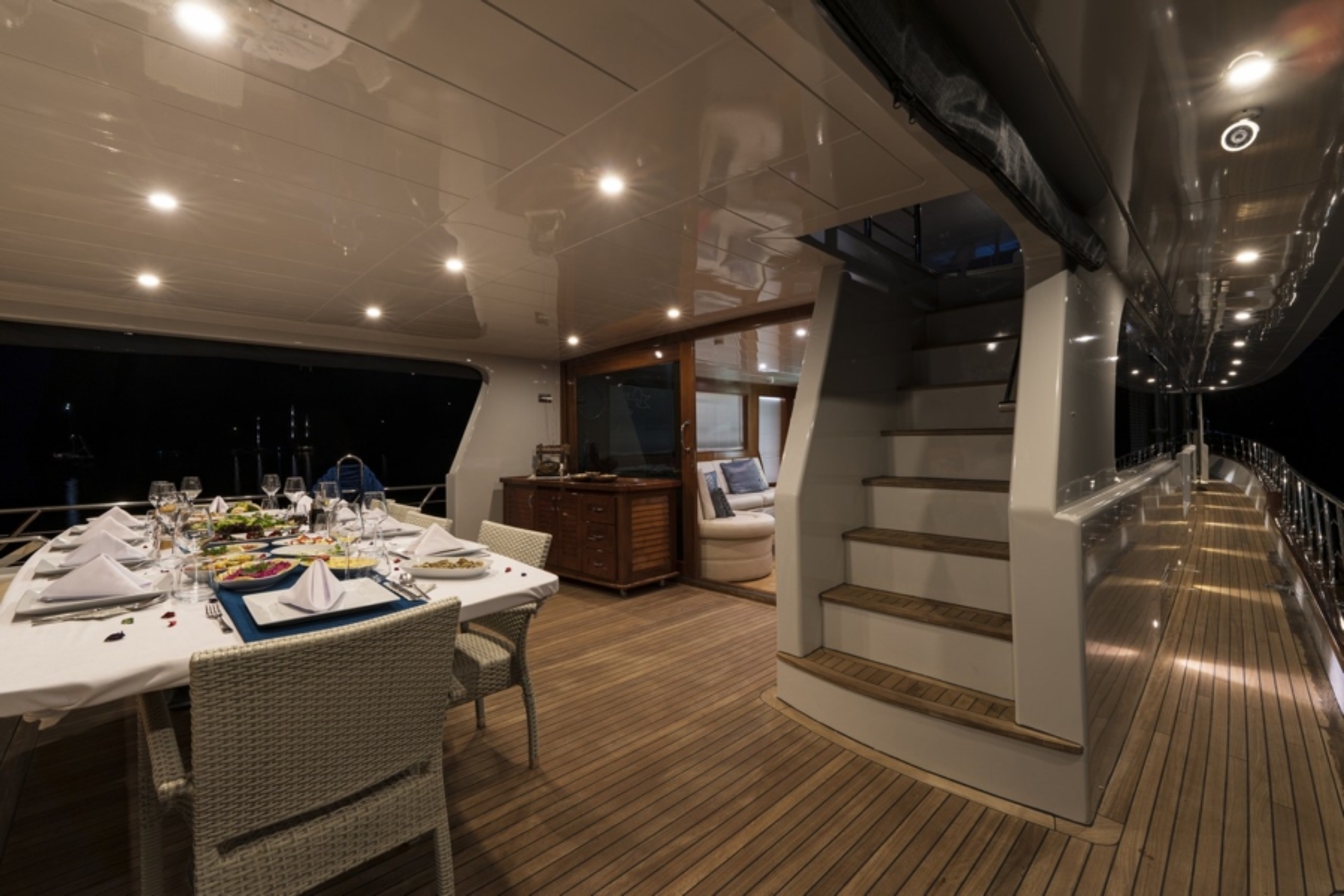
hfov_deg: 104.3
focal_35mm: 14
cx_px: 672
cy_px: 448
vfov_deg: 81.2
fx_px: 523
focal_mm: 14
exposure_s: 2
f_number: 8
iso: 100
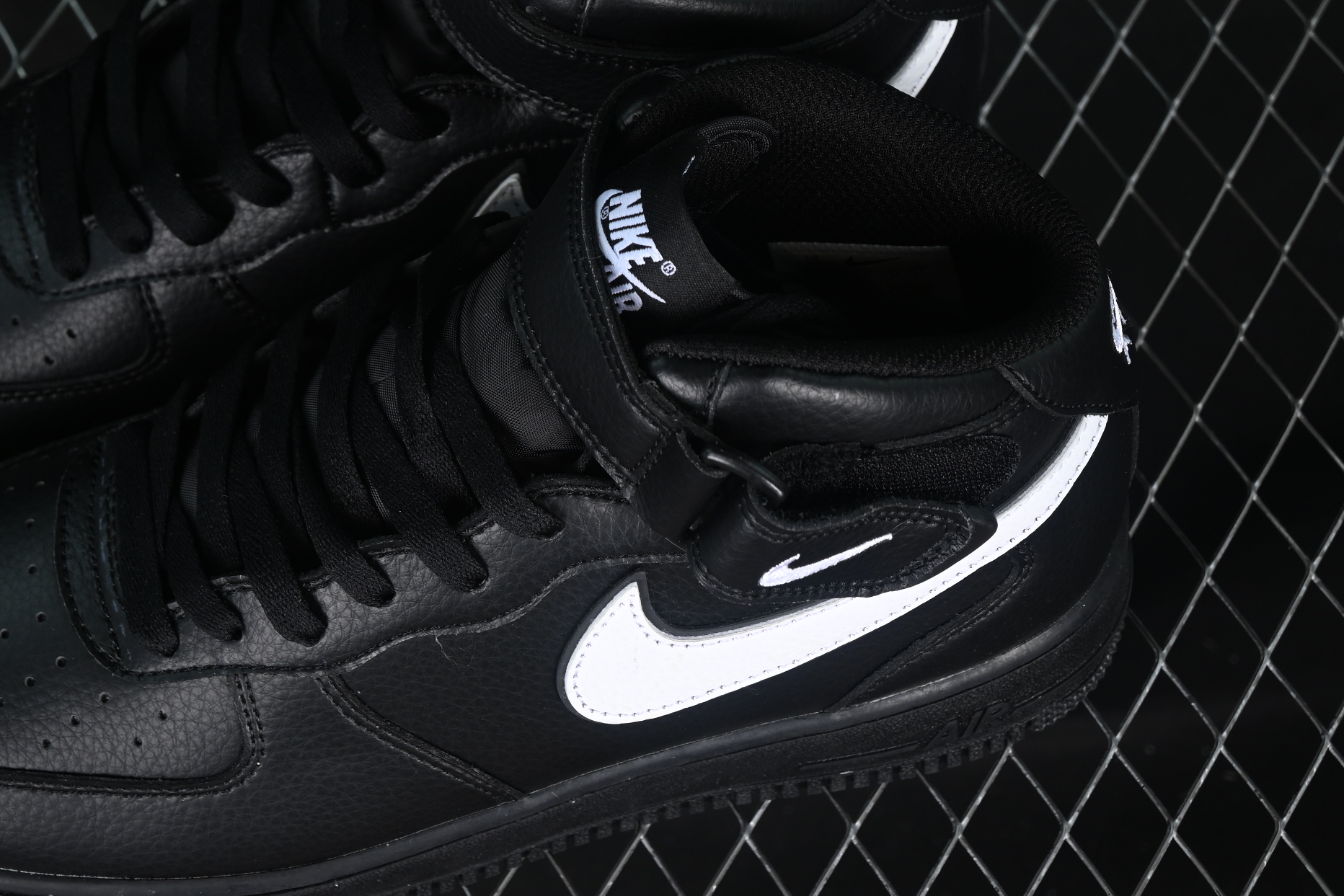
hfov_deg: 18.2
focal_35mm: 112
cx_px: 405
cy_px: 314
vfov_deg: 12.2
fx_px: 4181
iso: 160
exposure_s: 1/40
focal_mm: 50
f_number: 6.3
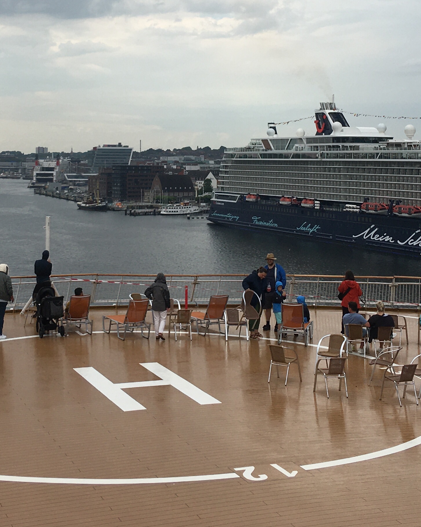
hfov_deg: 24.2
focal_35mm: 63
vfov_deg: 29.4
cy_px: 115
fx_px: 981
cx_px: 190
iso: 25
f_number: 2.2
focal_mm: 4.15
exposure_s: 1/1672
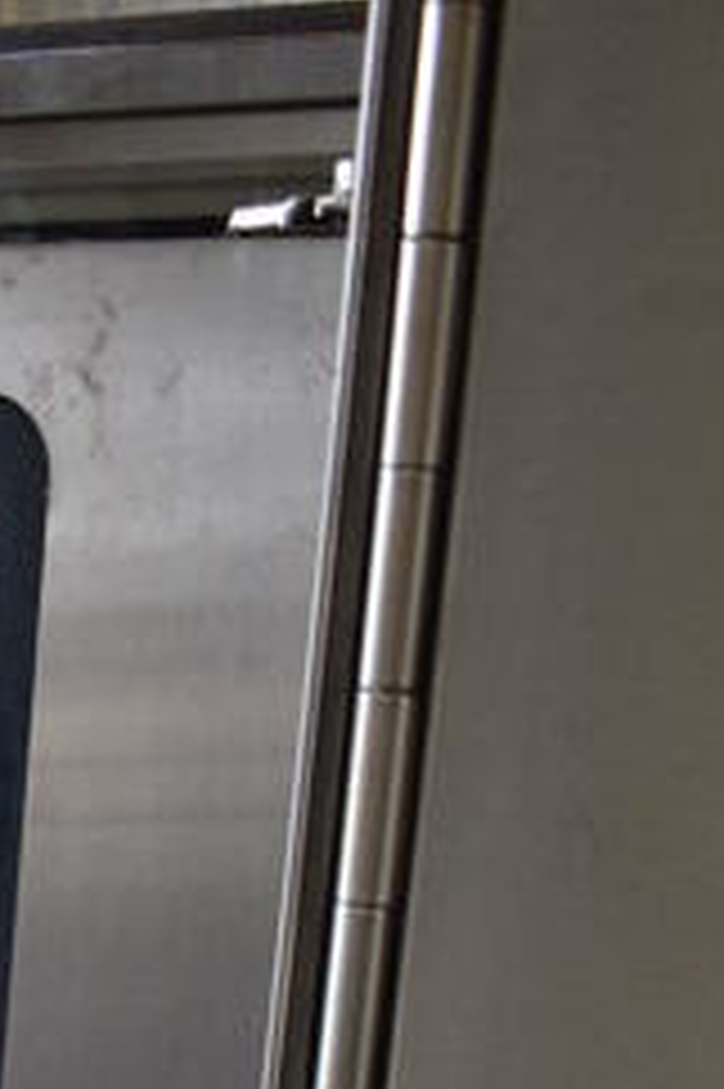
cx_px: -553
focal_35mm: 102
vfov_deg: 17.3
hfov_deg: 12.3
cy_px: 1793
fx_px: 3081
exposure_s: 1/250
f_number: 3.5
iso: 720
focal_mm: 18
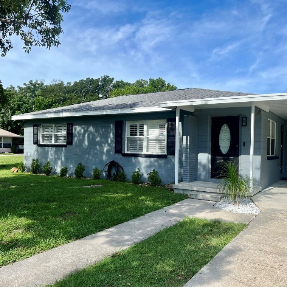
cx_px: 143
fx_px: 291
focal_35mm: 31
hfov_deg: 52.5
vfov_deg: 52.5
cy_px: 144
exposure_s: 1/3571
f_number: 1.5
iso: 50
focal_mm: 5.7
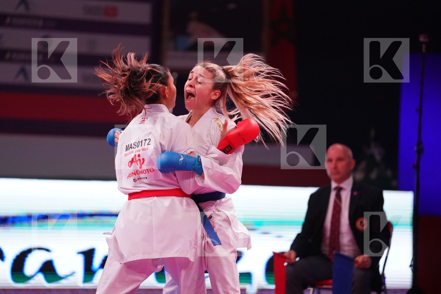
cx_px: 220
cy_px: 147
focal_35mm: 200
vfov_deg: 6.9
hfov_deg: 10.3
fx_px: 2450
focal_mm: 200
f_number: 2.8
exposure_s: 1/1000
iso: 4000
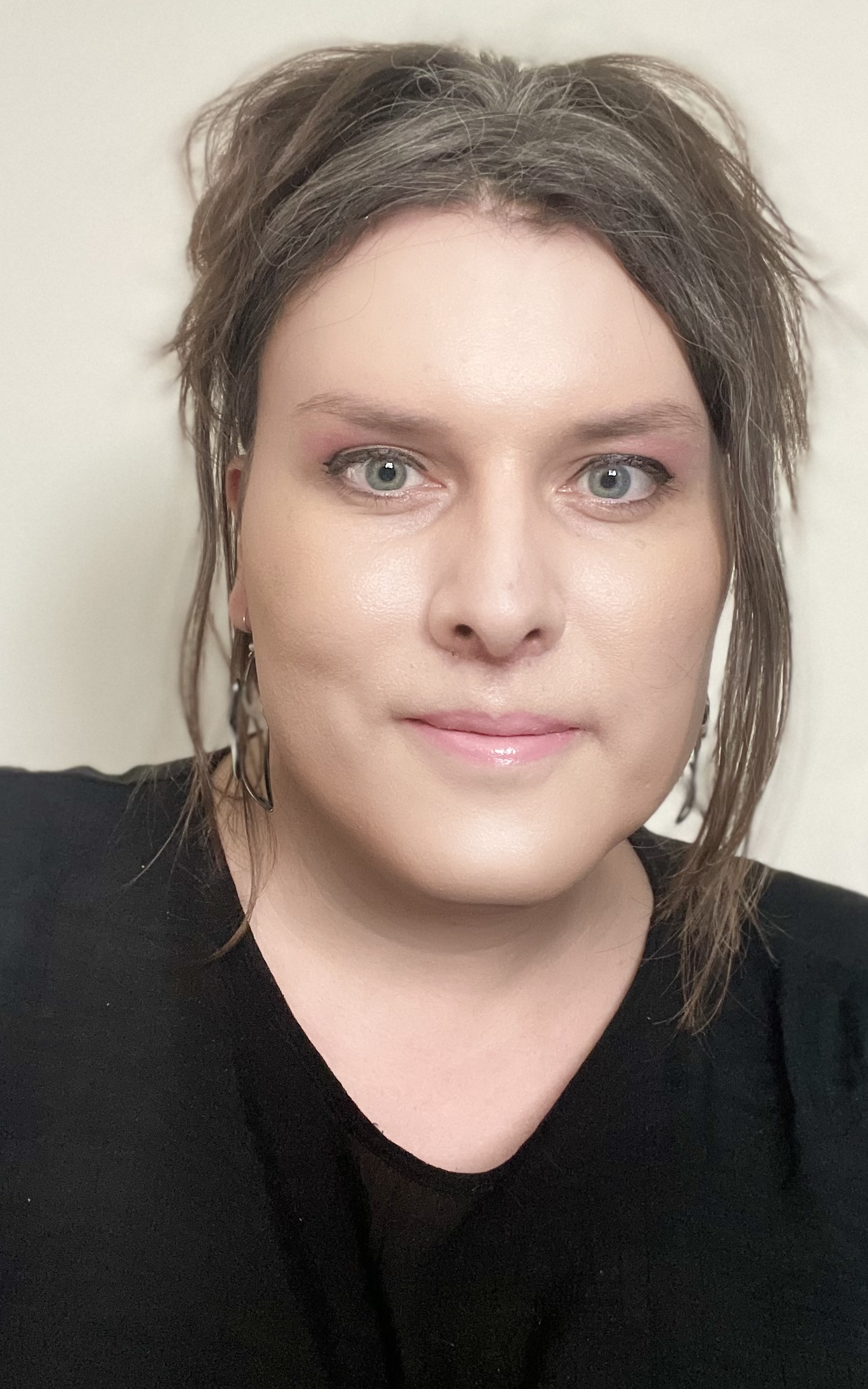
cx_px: 394
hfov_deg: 35.3
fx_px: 1363
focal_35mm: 36
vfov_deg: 54.0
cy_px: 644
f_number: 2.2
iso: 400
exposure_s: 1/35
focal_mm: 2.71
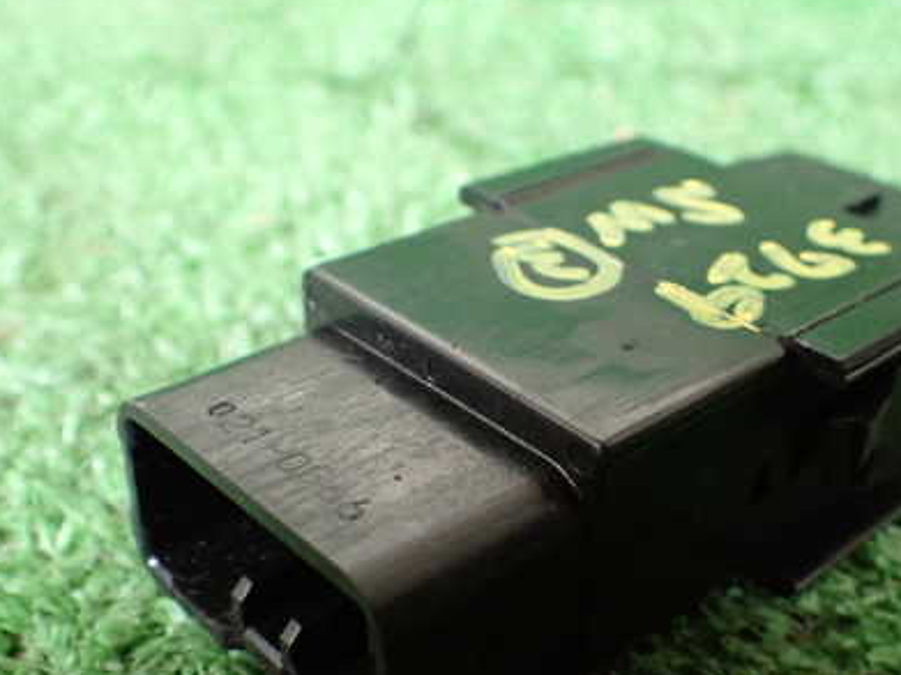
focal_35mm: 46
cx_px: 532
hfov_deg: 41.1
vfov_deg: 31.3
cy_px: 452
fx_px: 1197
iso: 800
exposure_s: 1/125
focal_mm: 5.4
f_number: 2.3
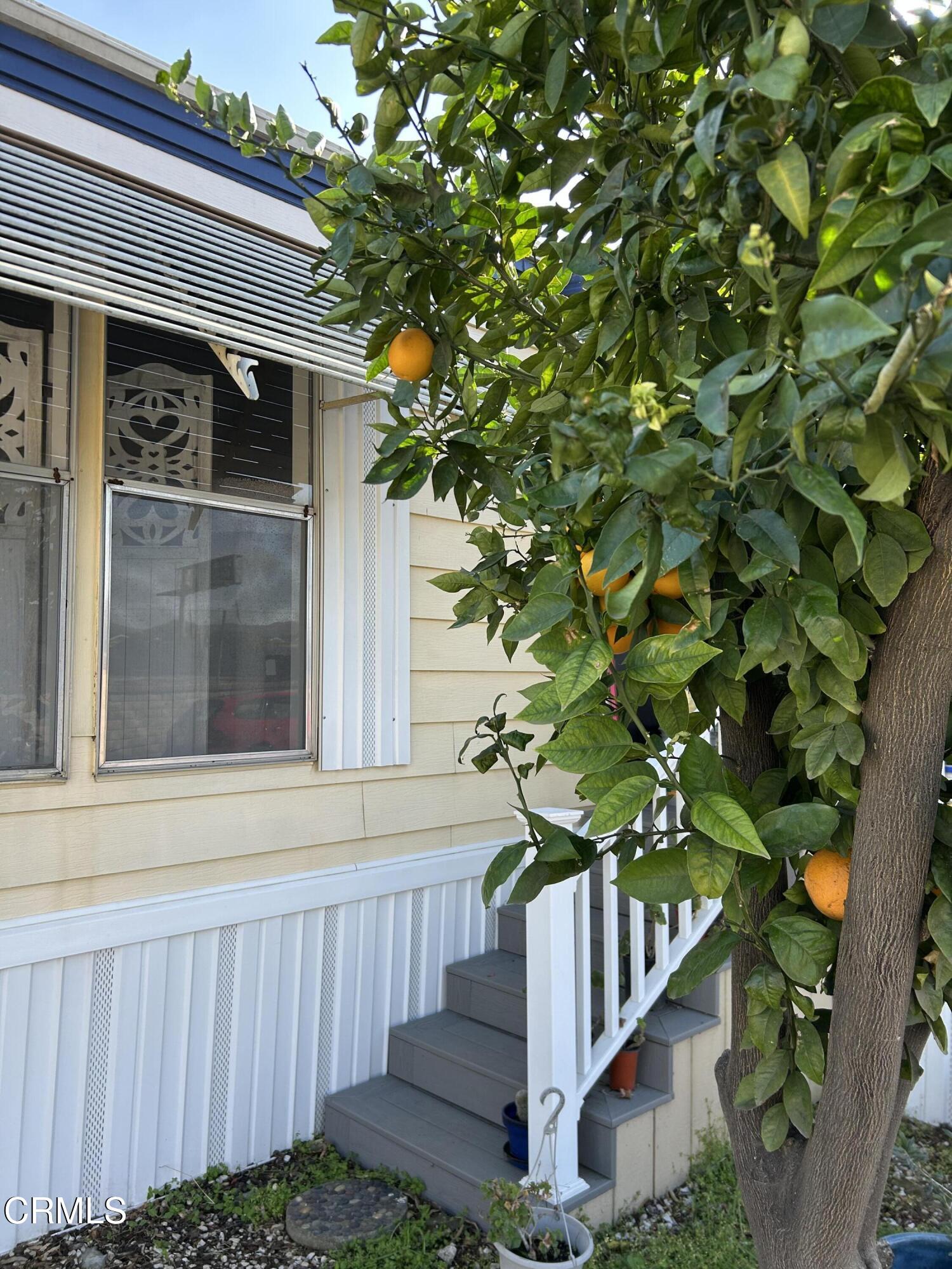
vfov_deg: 67.3
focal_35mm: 26
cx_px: 476
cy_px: 634
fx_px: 953
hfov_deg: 53.1
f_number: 1.5
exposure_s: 1/650
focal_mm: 5.7
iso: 50
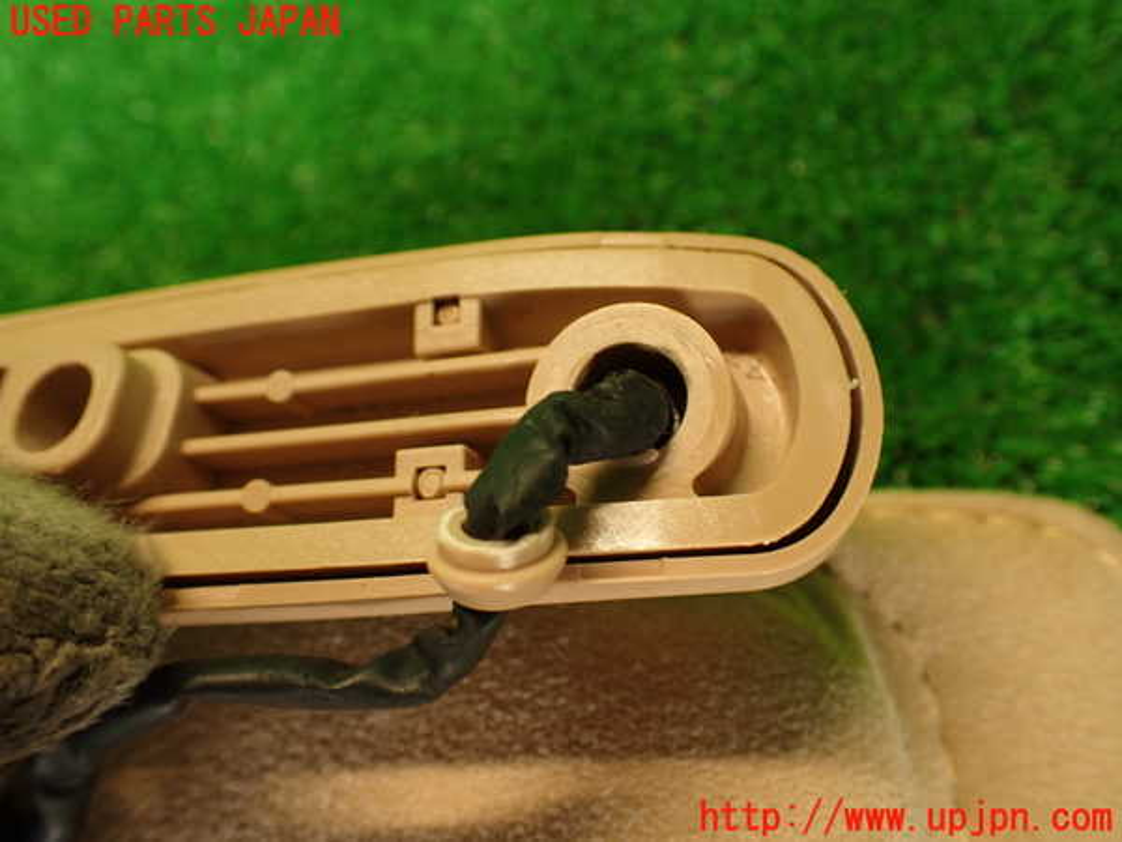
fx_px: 1037
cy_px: 421
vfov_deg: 44.2
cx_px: 561
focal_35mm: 32
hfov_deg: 56.8
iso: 200
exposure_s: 1/30
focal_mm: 5.79
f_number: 2.4
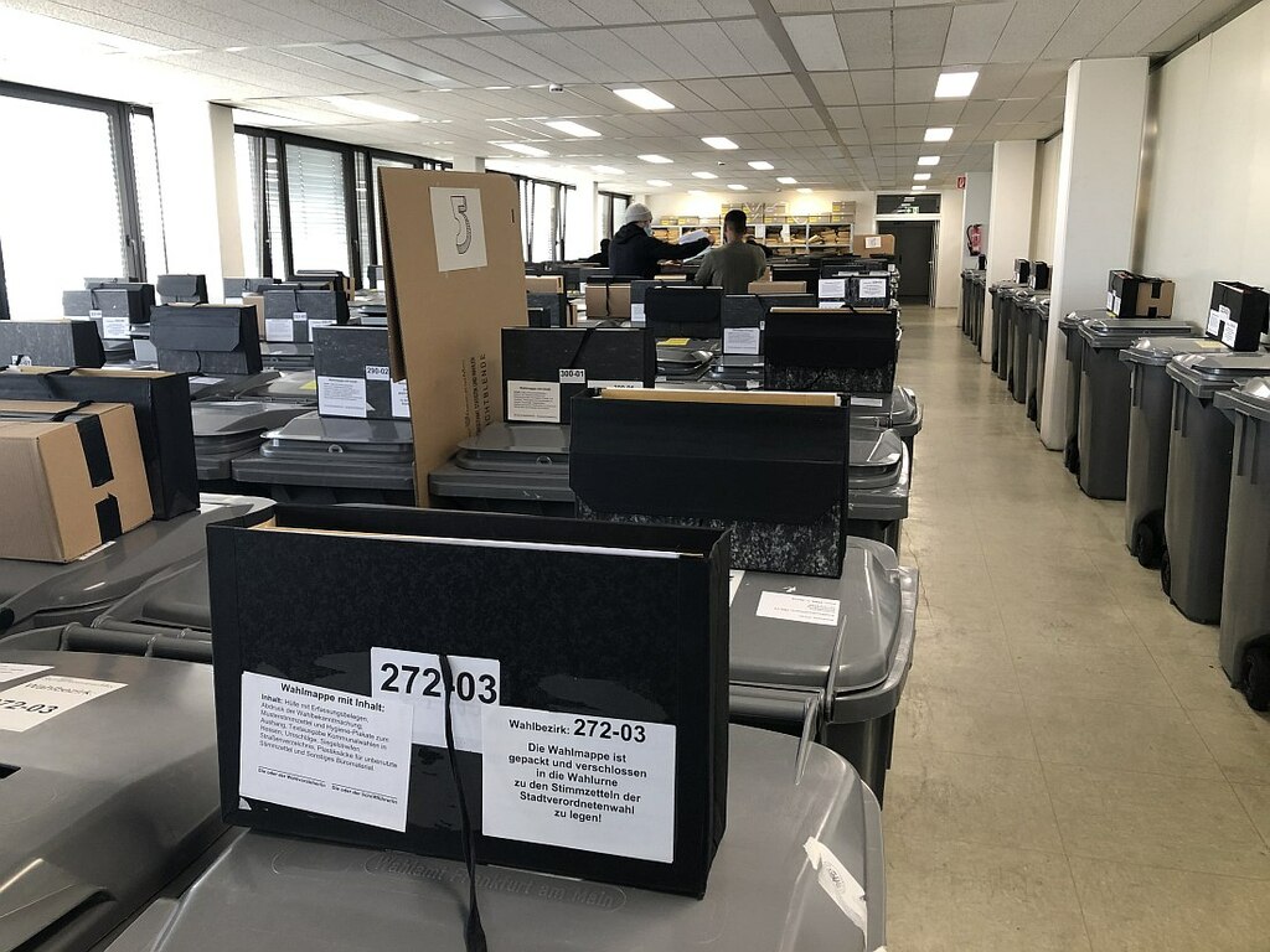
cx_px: 635
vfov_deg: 49.7
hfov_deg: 63.4
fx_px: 1027
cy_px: 476
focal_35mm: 28
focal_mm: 3.99
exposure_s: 1/20
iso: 40
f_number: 1.8
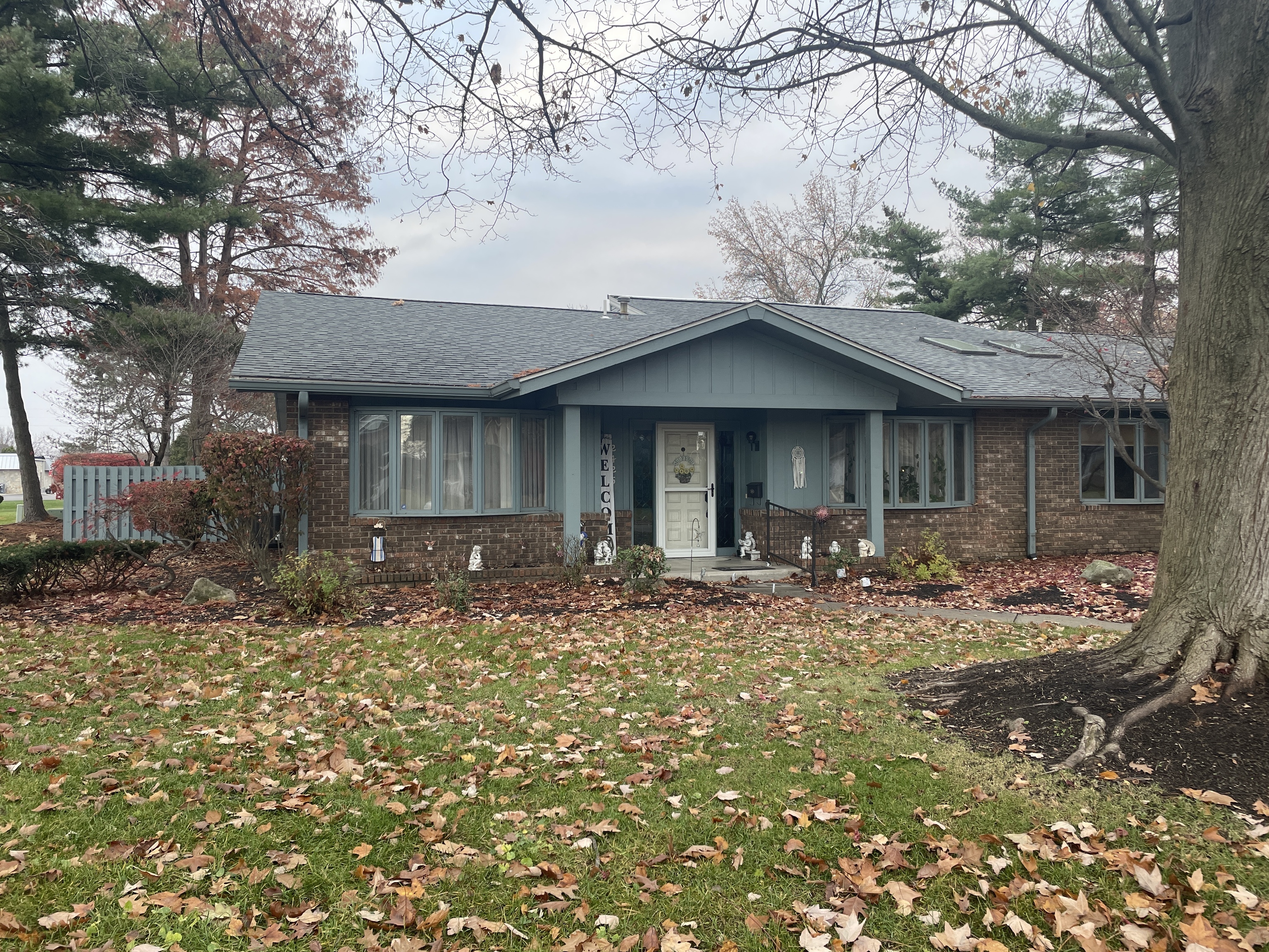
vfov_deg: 53.1
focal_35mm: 26
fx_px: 953
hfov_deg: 67.3
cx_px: 634
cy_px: 476
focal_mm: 4.2
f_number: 1.6
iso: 50
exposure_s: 1/121
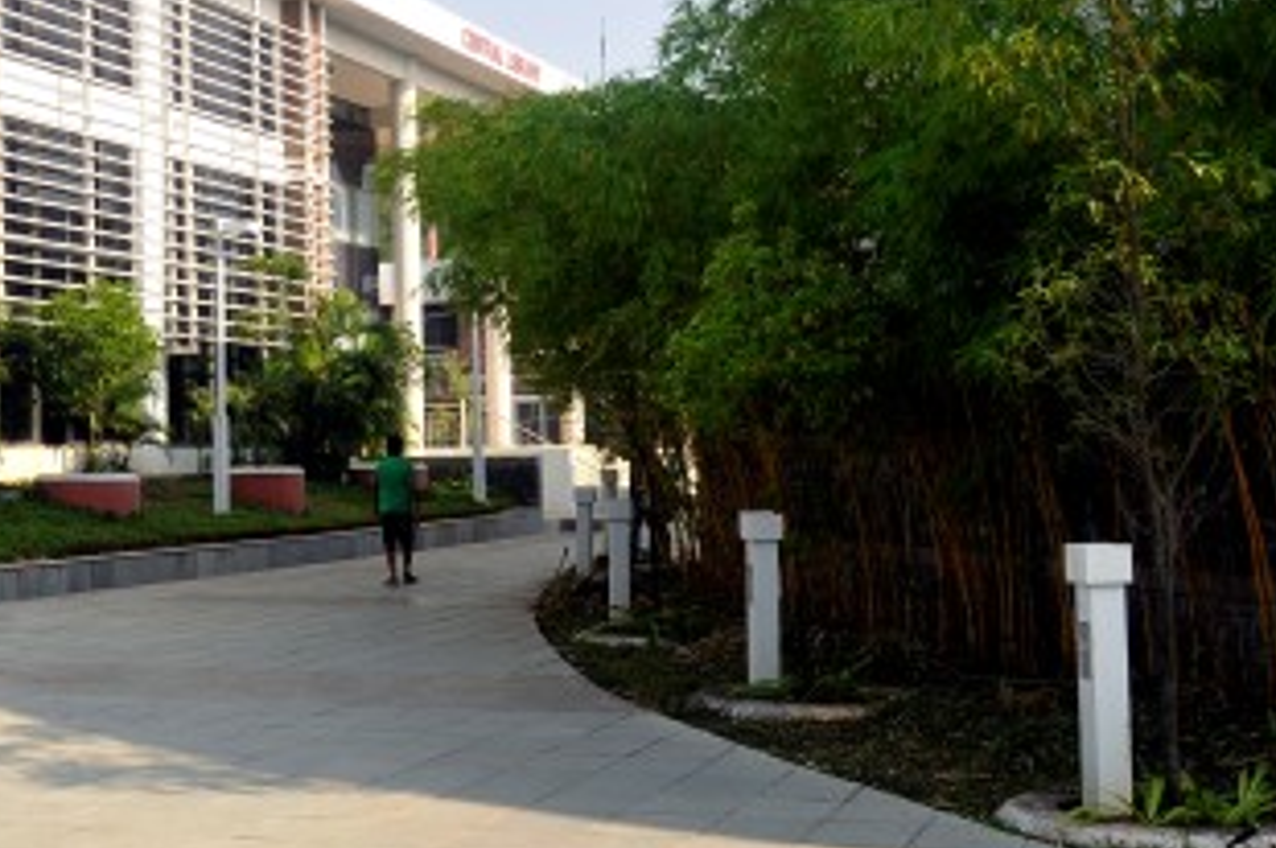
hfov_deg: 31.7
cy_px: 117
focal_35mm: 61
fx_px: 2160
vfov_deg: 21.8
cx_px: 189
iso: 400
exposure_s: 1/500
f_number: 8
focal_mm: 18
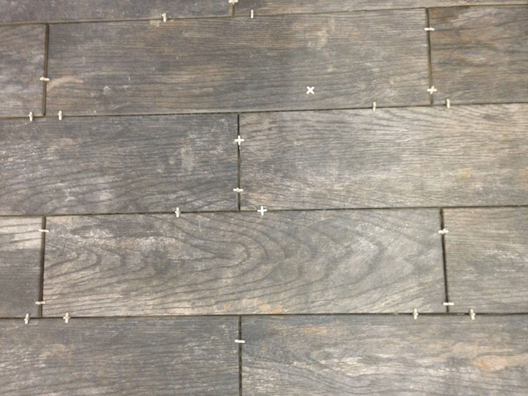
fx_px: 503
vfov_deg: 42.9
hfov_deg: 55.4
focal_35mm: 33
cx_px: 264
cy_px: 198
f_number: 2.4
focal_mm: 4.12
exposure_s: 1/20
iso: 200
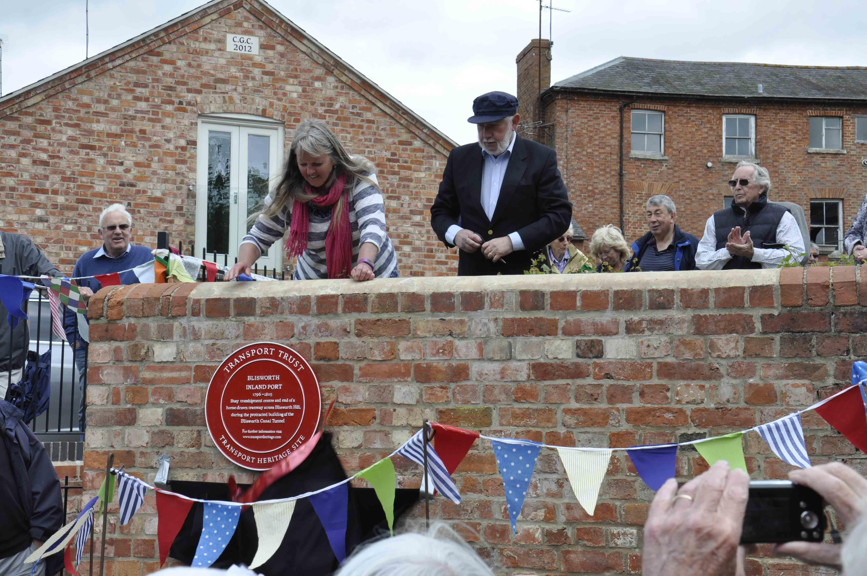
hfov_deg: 33.4
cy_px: 288
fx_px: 1443
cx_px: 434
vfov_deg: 22.6
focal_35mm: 60
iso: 400
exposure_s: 1/160
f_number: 13
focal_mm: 40
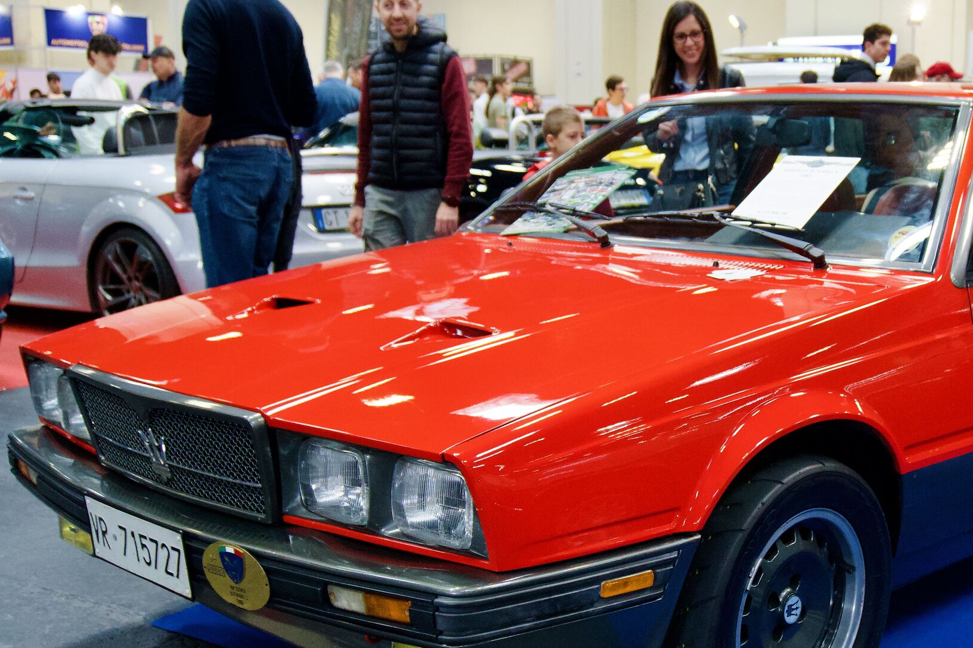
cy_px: 381
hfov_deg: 38.3
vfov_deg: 26.6
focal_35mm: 51
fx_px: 1371
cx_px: 702
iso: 2500
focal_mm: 23
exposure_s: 1/160
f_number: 4
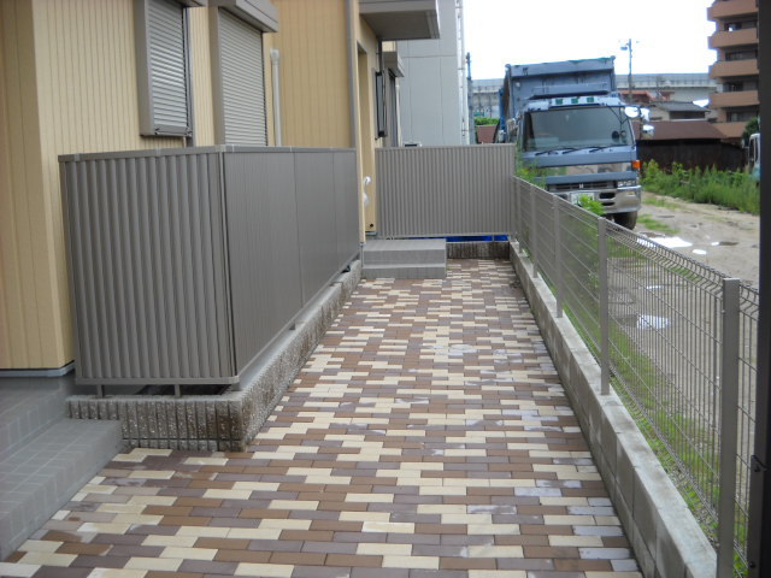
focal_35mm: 41
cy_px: 289
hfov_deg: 45.8
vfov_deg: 35.1
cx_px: 386
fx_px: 913
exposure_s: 1/154
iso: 64
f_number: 3.1
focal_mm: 6.72
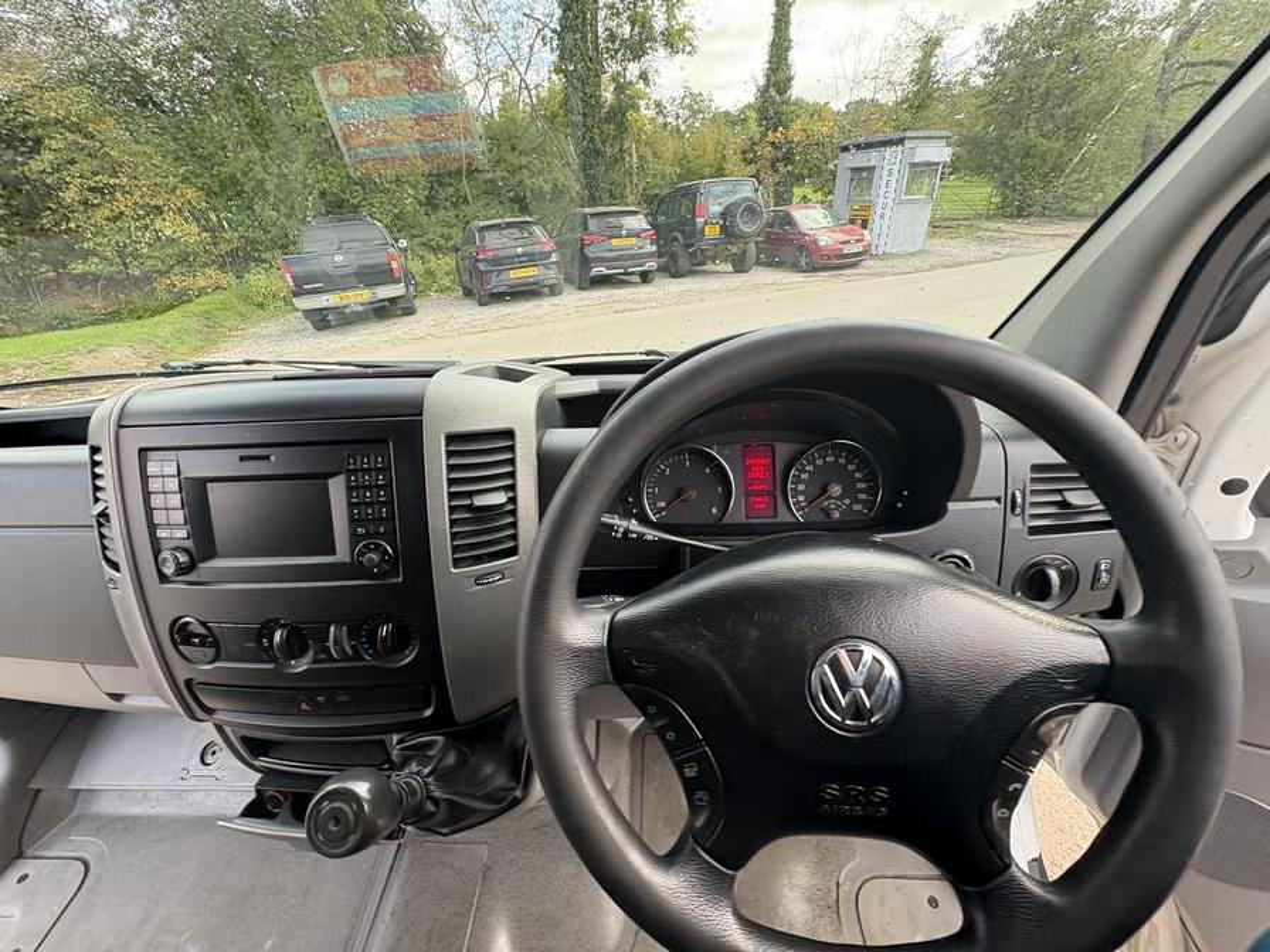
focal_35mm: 14
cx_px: 635
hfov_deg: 102.1
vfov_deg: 85.7
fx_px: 514
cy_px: 476
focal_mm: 2.22
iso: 100
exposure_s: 1/99
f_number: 2.2
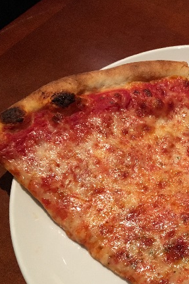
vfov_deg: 41.0
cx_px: 202
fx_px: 378
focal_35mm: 48
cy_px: 166
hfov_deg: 26.2
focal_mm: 4.15
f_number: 2.2
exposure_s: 1/24
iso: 200
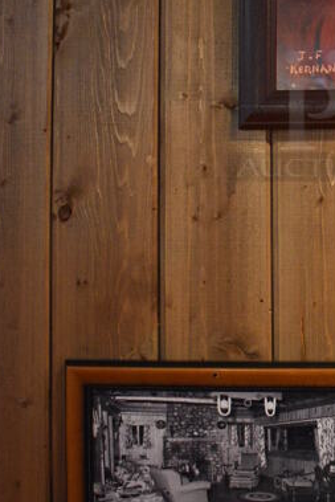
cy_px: 112
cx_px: 376
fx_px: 906
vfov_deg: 30.3
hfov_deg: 19.9
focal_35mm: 65
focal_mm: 18
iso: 2200
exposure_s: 1/30
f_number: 3.5
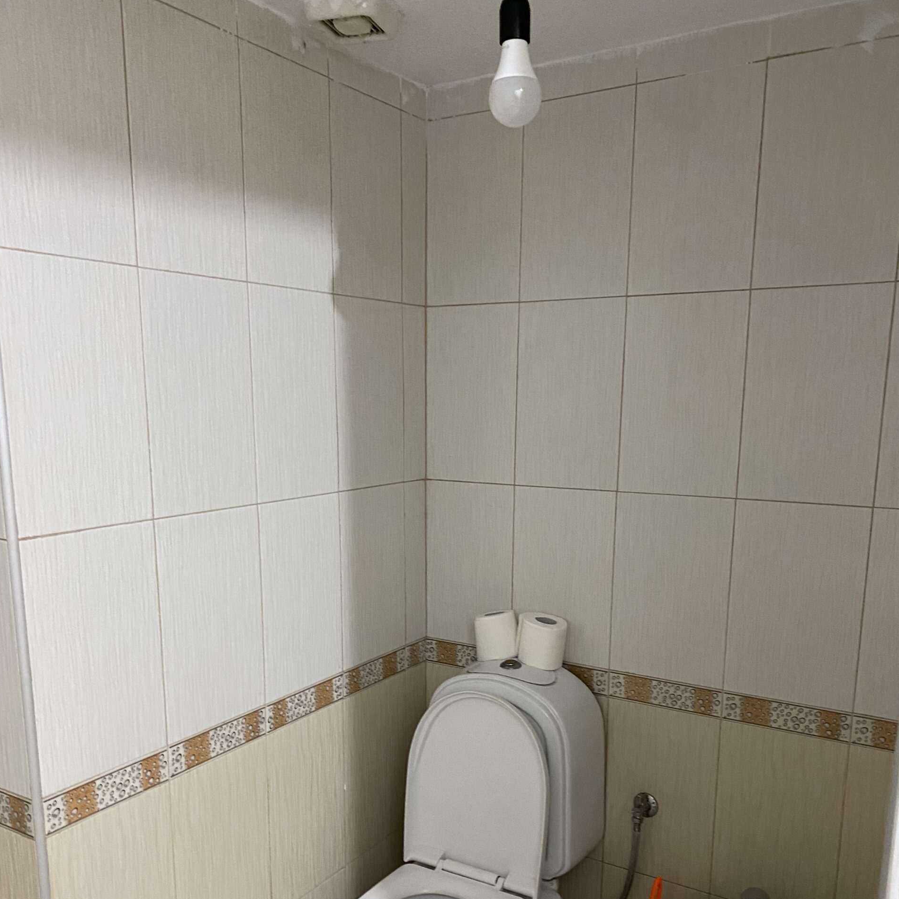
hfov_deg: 52.5
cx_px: 450
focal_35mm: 31
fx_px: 911
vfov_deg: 51.9
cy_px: 572
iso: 400
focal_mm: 4.25
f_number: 1.8
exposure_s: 1/33
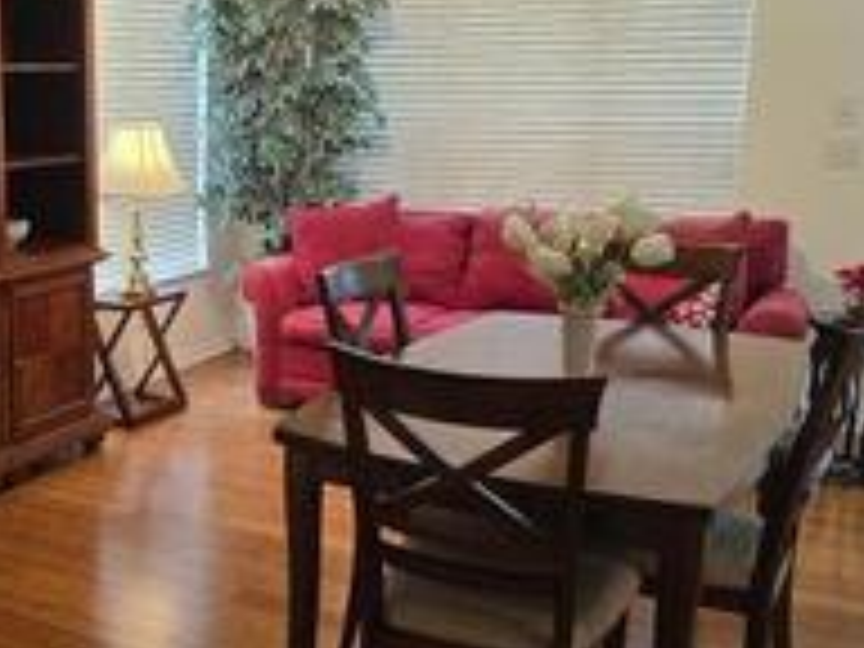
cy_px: 288
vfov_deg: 30.2
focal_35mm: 48
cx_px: 158
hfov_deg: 38.0
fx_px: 1198
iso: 250
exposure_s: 1/120
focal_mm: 6.3
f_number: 1.7
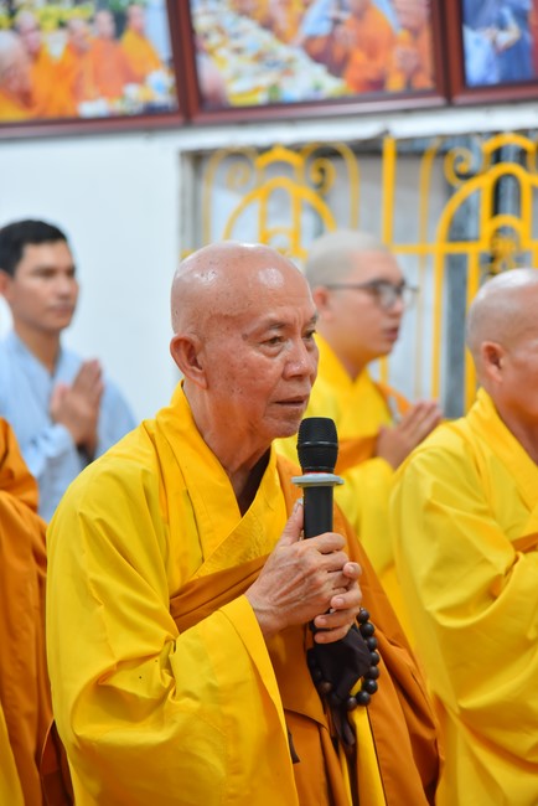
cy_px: 403
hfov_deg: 13.1
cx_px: 269
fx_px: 2351
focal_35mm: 105
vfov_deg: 19.4
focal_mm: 105
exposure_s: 1/160
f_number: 4.5
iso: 1600
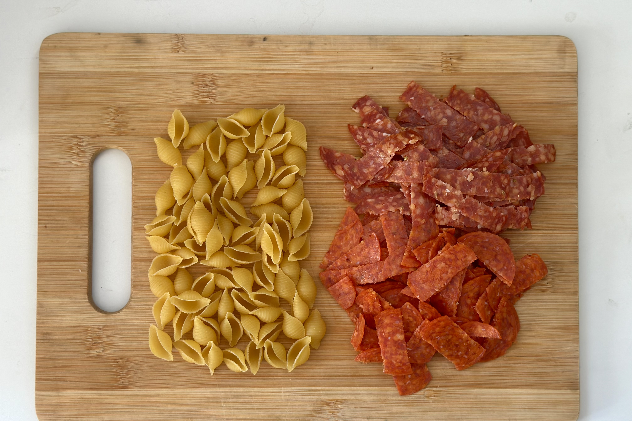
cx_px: 316
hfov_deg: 39.6
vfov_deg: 27.0
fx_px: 878
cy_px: 227
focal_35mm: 50
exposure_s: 1/80
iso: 125
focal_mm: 6.86
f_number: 1.78
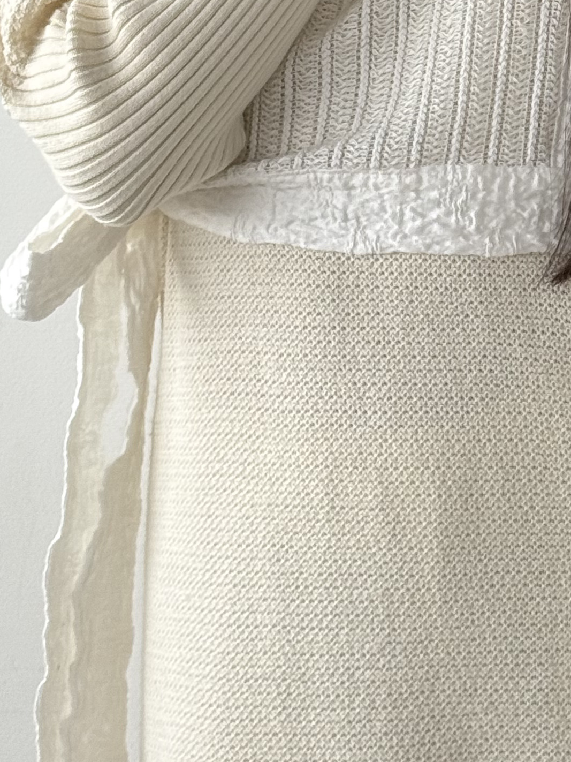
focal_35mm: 136
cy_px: -185
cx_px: 758
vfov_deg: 14.0
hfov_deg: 10.6
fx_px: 2992
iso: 50
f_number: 1.78
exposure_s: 1/132
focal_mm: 6.76
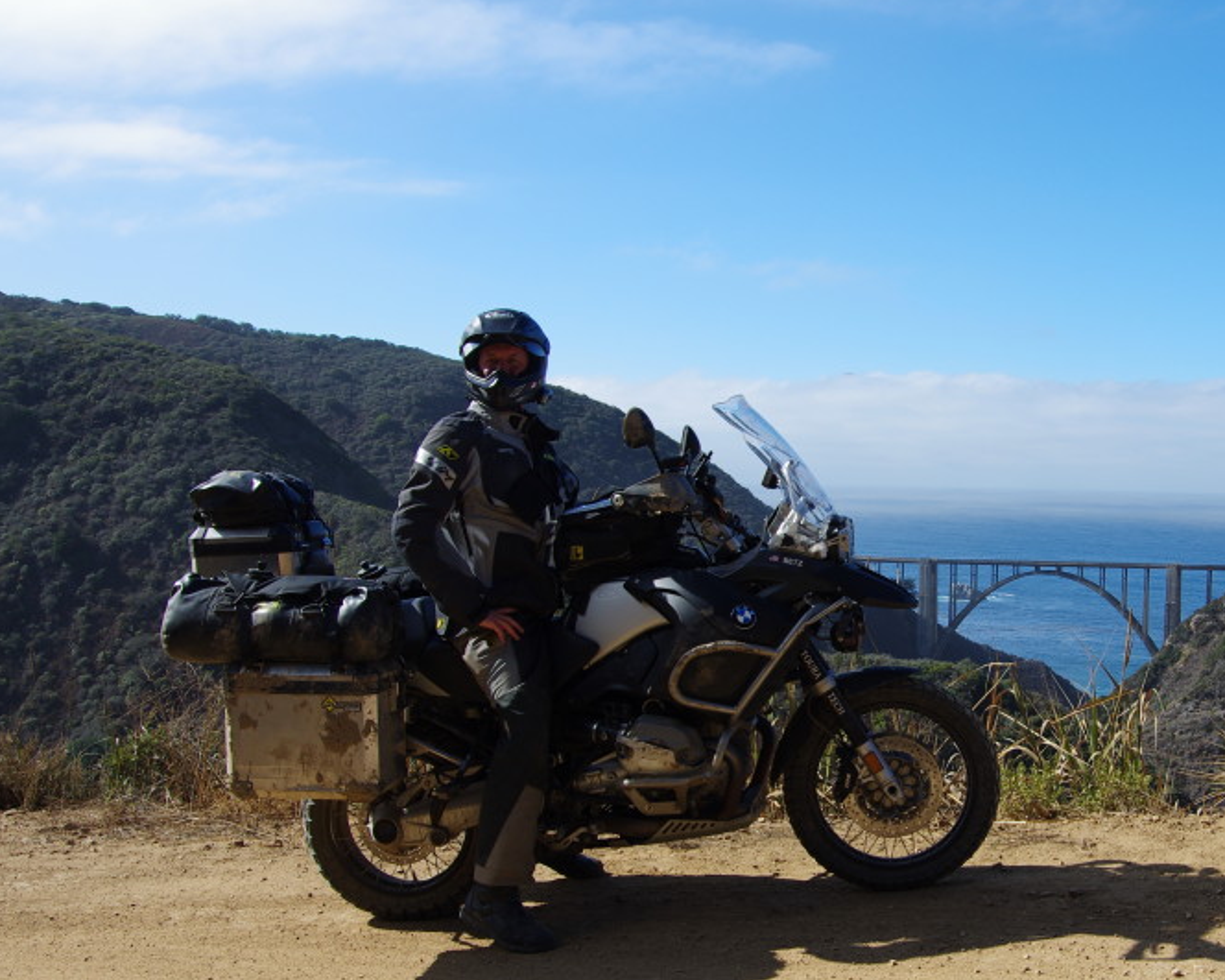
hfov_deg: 45.0
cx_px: 937
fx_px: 1414
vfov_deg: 38.0
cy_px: 602
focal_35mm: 39
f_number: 7.1
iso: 100
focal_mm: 18
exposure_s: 1/250
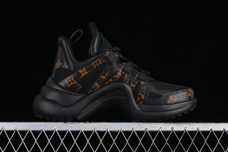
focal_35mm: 75
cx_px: 114
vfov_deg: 18.2
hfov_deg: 27.0
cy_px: 76
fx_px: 475
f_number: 6.3
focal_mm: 50
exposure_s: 1/50
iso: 160
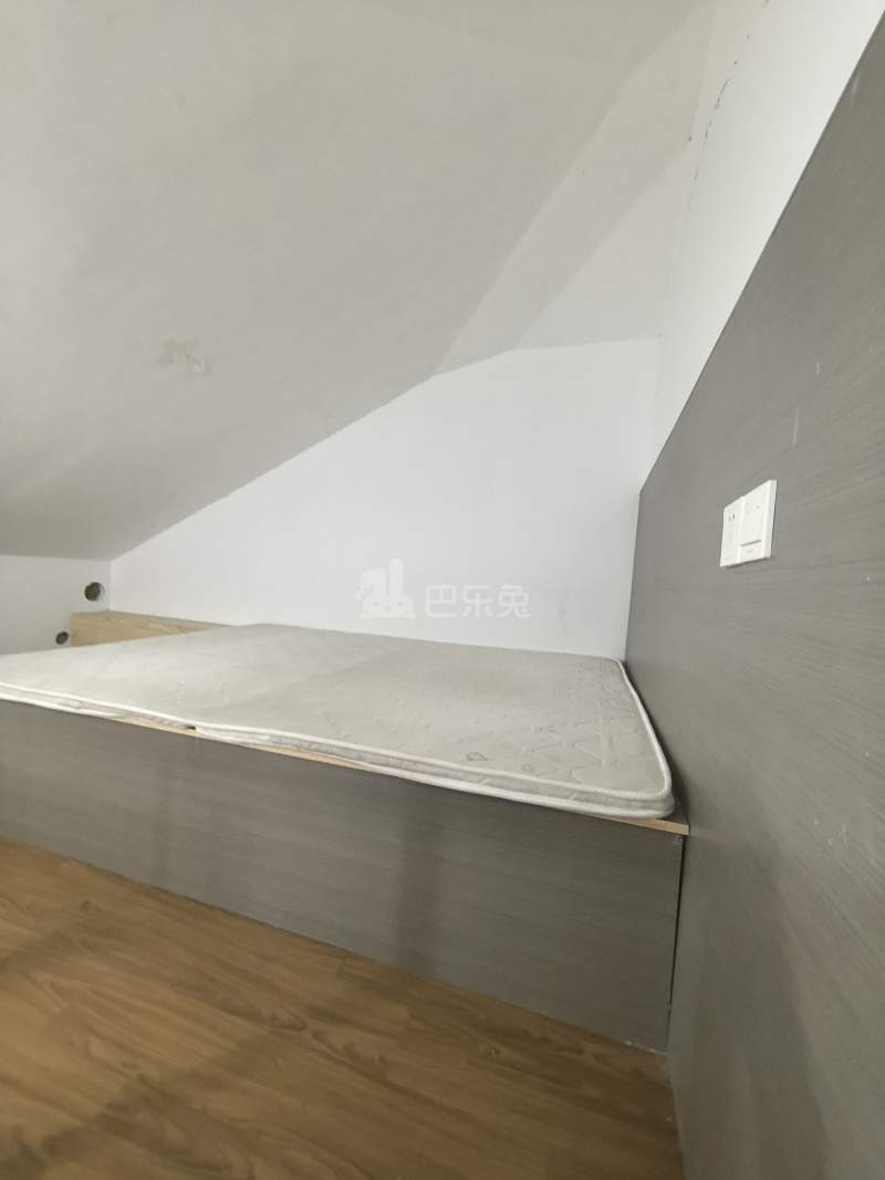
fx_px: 443
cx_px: 442
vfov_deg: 106.2
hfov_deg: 89.9
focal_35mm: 13
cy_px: 590
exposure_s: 1/33.3
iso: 320
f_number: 2.2
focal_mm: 1.95
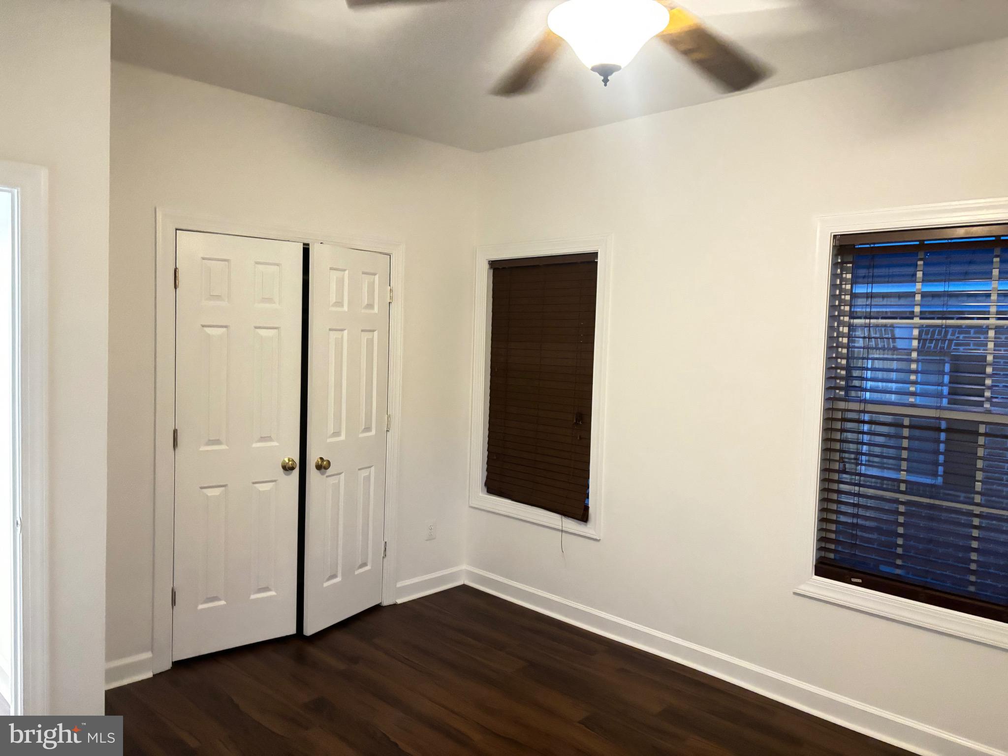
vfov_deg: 53.1
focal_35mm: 26
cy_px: 378
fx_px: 757
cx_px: 504
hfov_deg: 67.3
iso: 1000
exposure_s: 1/20
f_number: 1.6
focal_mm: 5.96
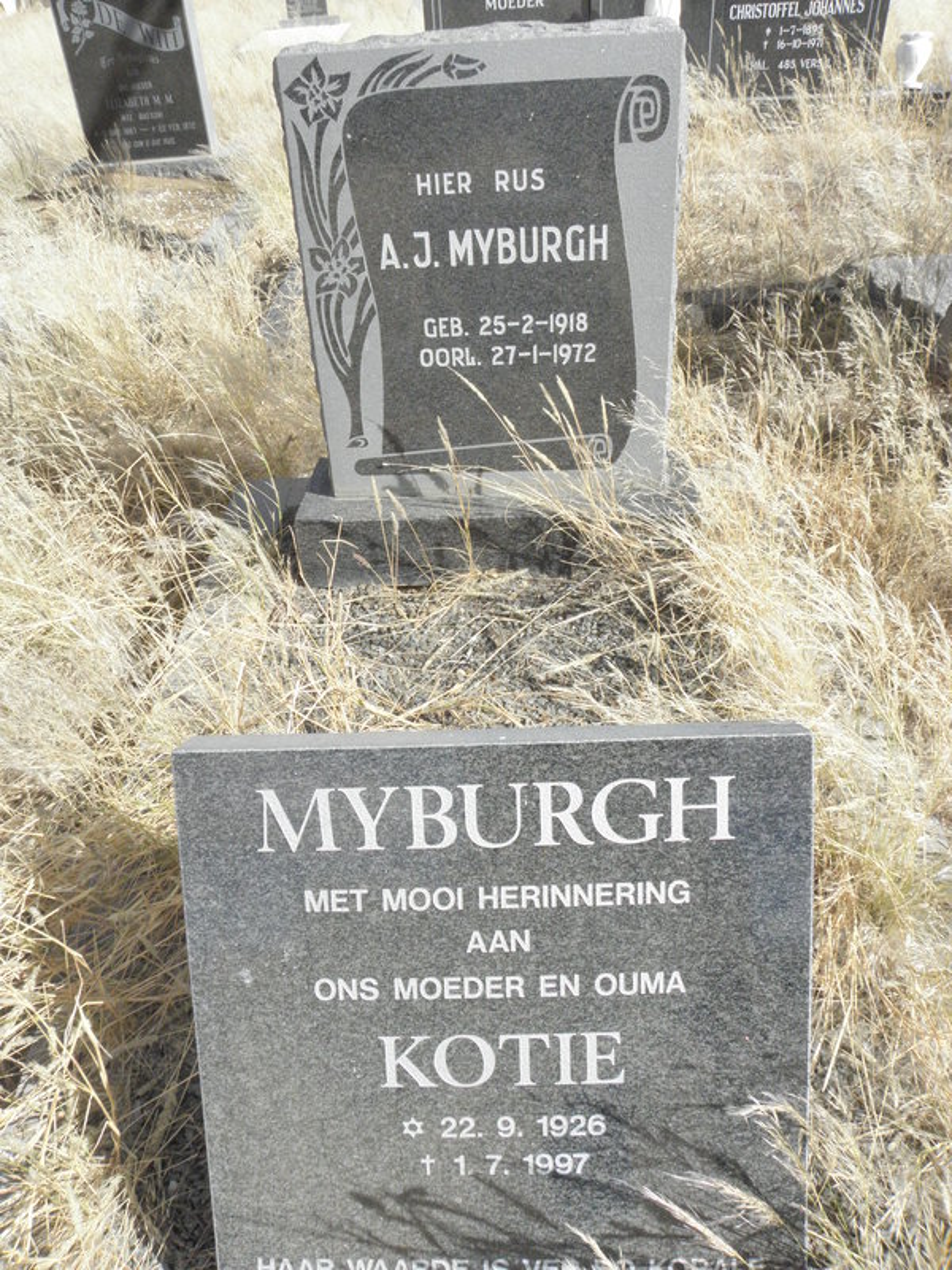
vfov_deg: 67.3
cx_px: 476
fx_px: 953
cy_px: 635
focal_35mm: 26
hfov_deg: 53.1
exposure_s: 1/640
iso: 200
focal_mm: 4.6
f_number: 6.3
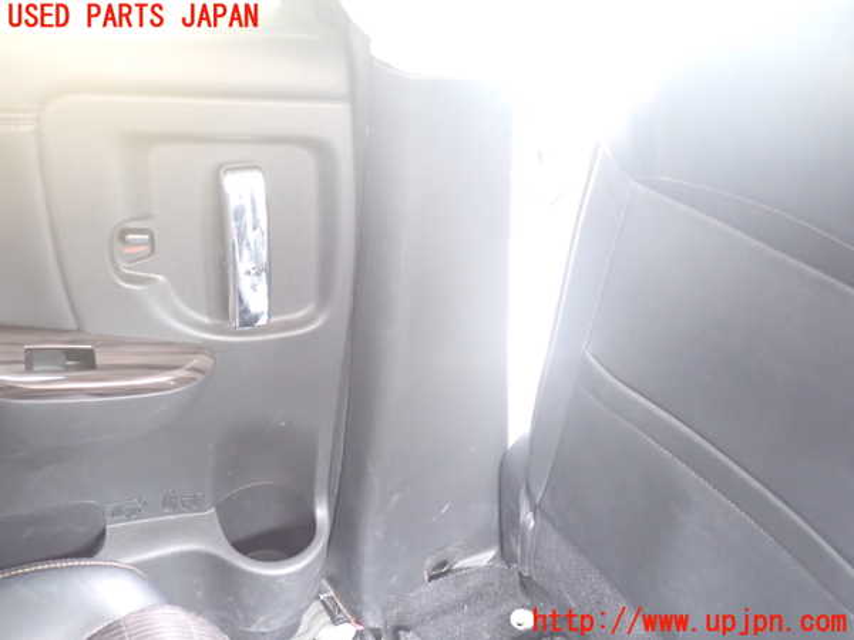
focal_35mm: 30
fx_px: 740
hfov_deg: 60.0
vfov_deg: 46.8
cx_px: 427
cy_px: 320
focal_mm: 5.4
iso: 800
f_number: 2.3
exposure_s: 1/20
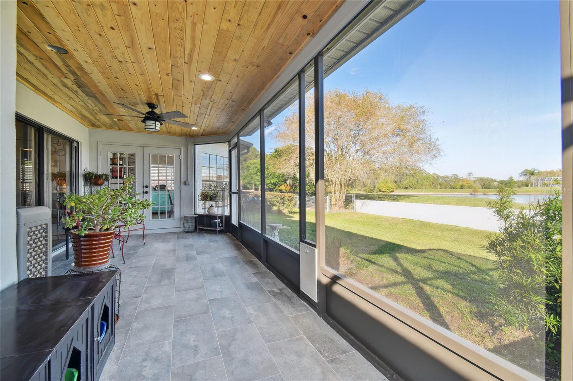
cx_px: 286
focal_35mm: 15
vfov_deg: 77.3
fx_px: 239
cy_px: 190
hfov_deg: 100.4
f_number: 7.1
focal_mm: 10
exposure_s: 1/8
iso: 100
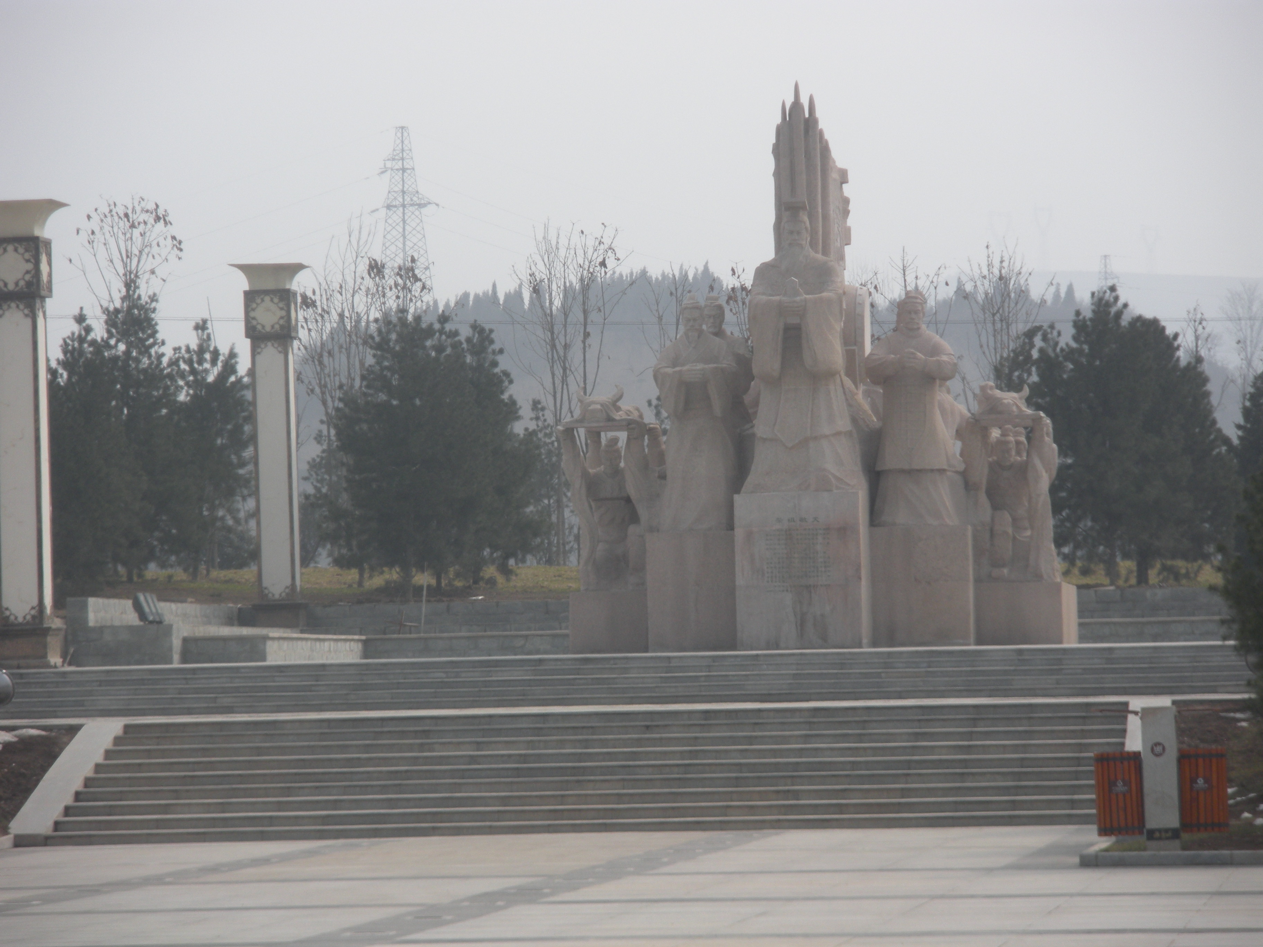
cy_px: 474
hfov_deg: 11.0
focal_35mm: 180
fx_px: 6567
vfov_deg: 8.2
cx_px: 632
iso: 64
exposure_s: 1/324
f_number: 5.6
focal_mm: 31.5
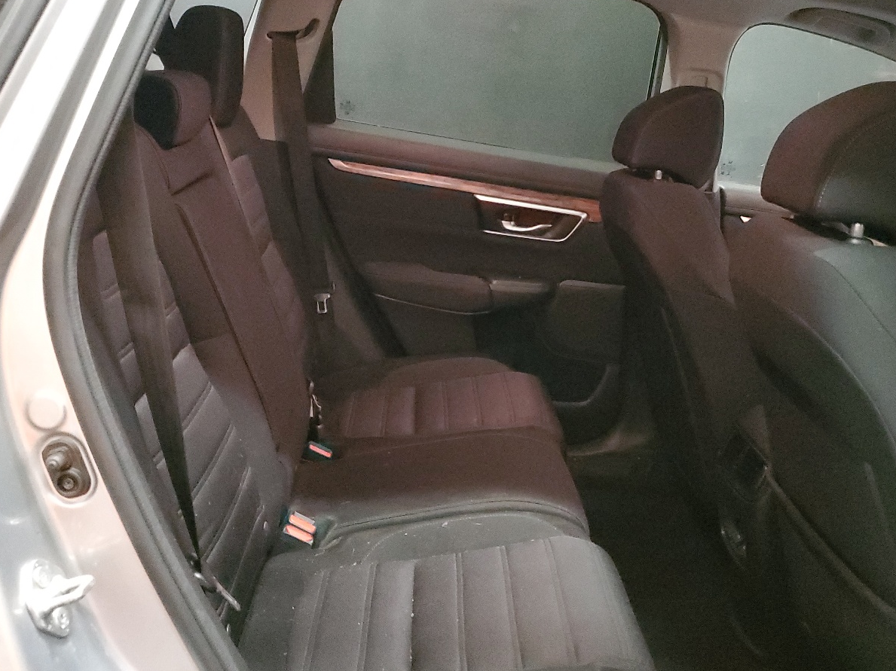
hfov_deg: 52.6
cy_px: 323
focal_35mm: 35
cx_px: 485
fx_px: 906
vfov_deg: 40.7
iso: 1015
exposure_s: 1/15
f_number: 1.5
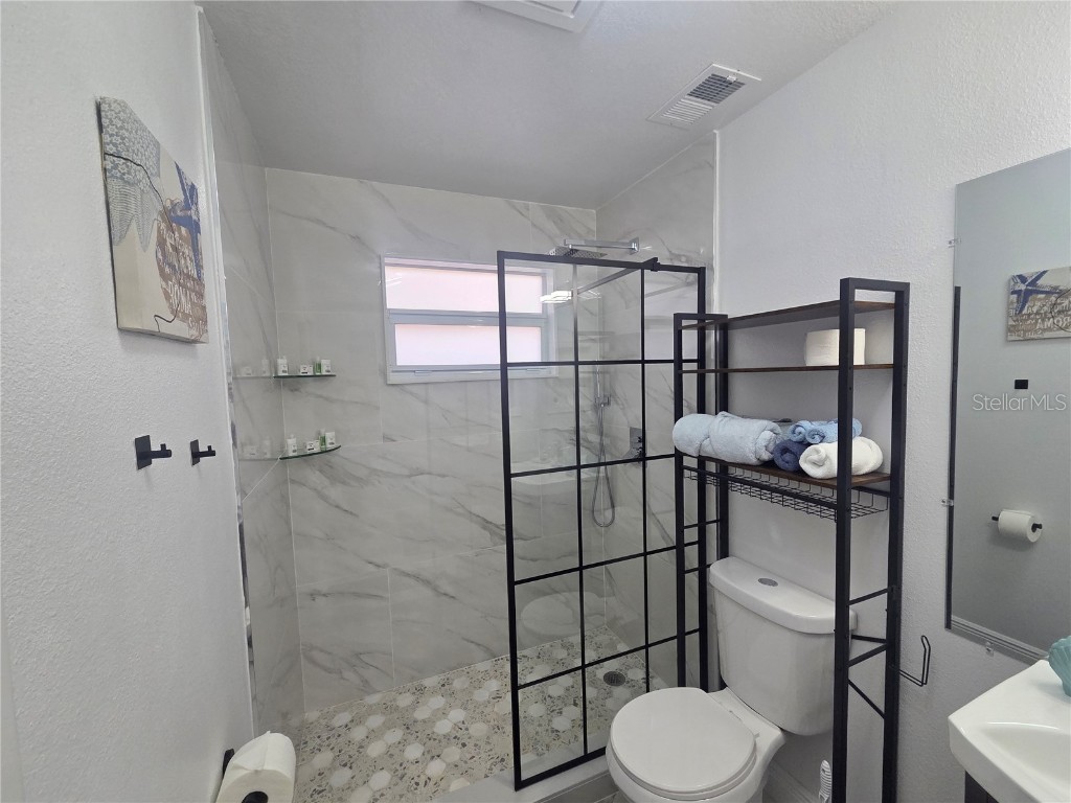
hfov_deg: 106.2
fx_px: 402
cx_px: 536
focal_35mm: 13
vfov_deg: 89.9
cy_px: 402
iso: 160
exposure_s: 1/120
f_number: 2.2
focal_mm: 2.2
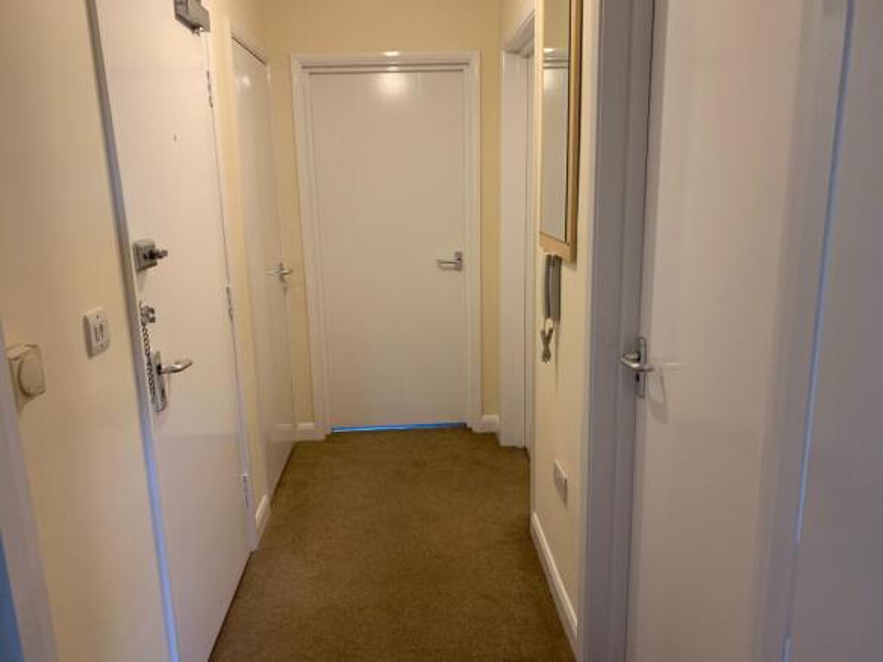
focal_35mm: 26
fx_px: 663
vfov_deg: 53.0
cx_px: 442
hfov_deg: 67.3
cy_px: 331
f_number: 1.8
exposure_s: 1/60
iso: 200
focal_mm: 4.25
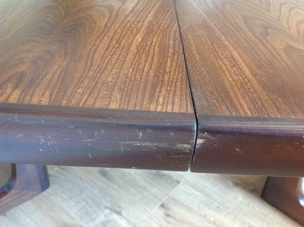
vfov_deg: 40.6
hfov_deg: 52.7
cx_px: 152
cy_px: 114
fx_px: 307
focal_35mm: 35
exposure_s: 1/15
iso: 250
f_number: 2.4
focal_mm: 4.28
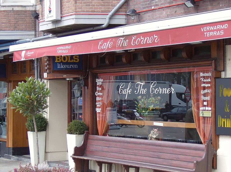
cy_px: 86
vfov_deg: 17.3
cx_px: 116
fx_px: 566
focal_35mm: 85
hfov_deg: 23.1
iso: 100
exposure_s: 1/135
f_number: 4.2
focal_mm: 14.1
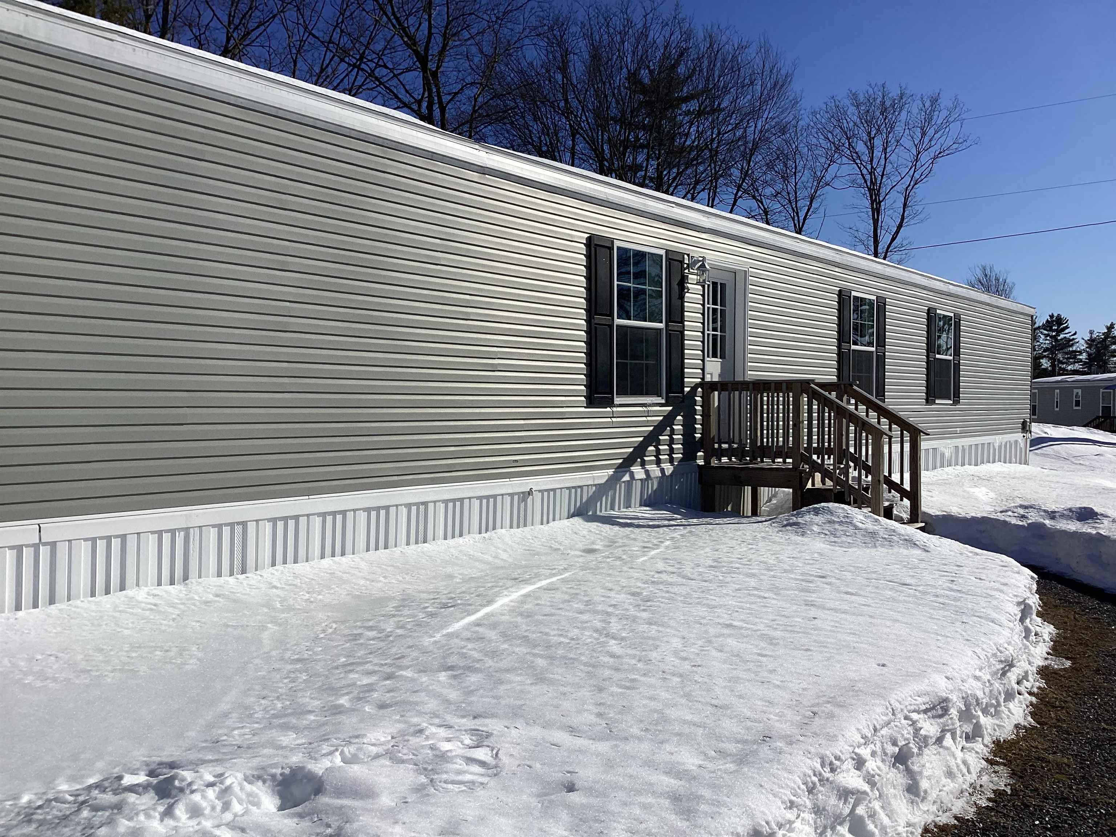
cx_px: 558
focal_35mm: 31
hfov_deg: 58.4
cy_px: 418
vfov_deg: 45.4
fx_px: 999
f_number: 2.4
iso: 25
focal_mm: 3.3
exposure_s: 1/4525
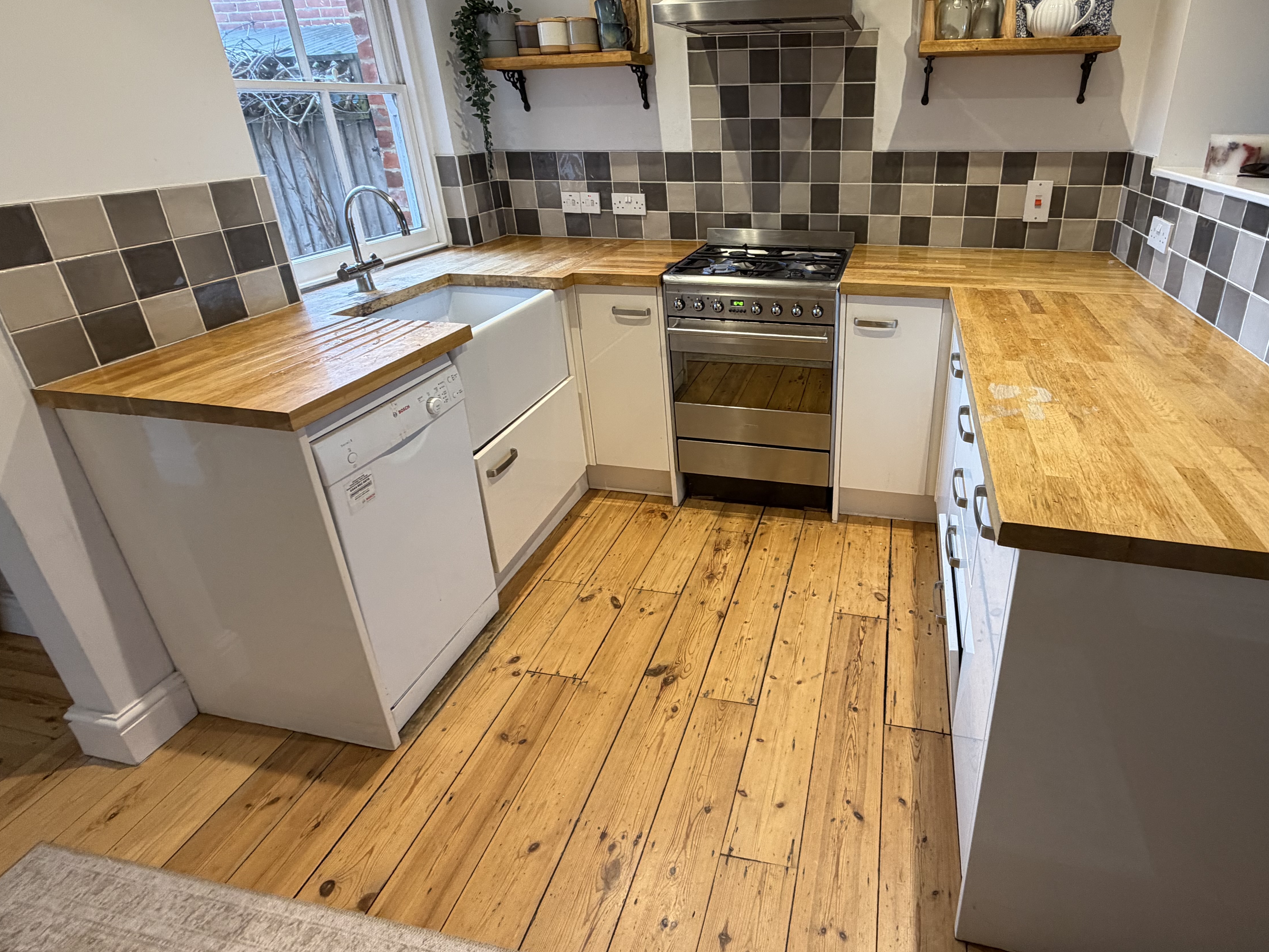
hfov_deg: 86.5
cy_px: 369
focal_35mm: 18
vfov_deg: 70.7
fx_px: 660
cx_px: 773
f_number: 2.2
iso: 200
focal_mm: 2.22
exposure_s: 1/50
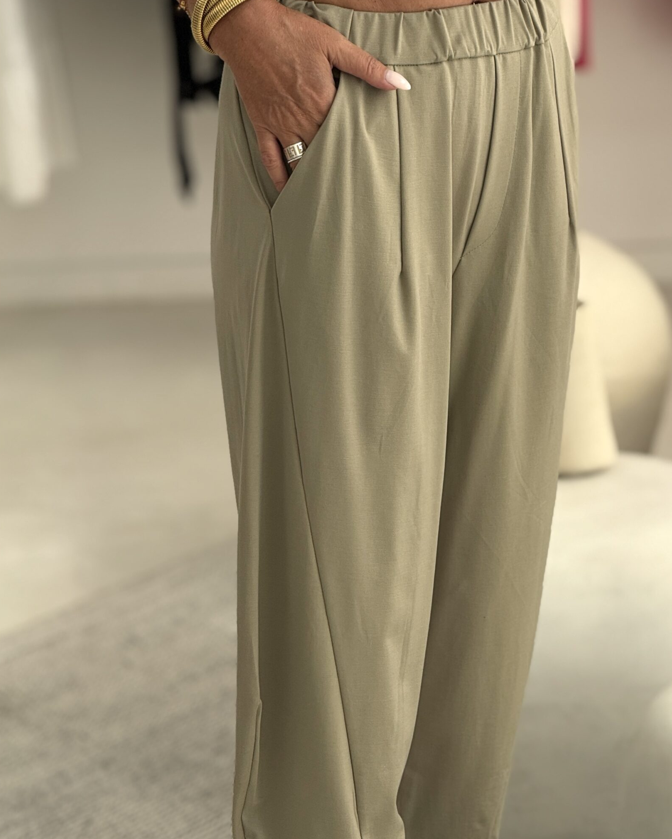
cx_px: 393
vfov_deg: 12.8
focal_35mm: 151
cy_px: 489
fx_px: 3754
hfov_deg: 10.2
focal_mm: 15.66
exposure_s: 1/110
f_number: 2.8
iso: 50
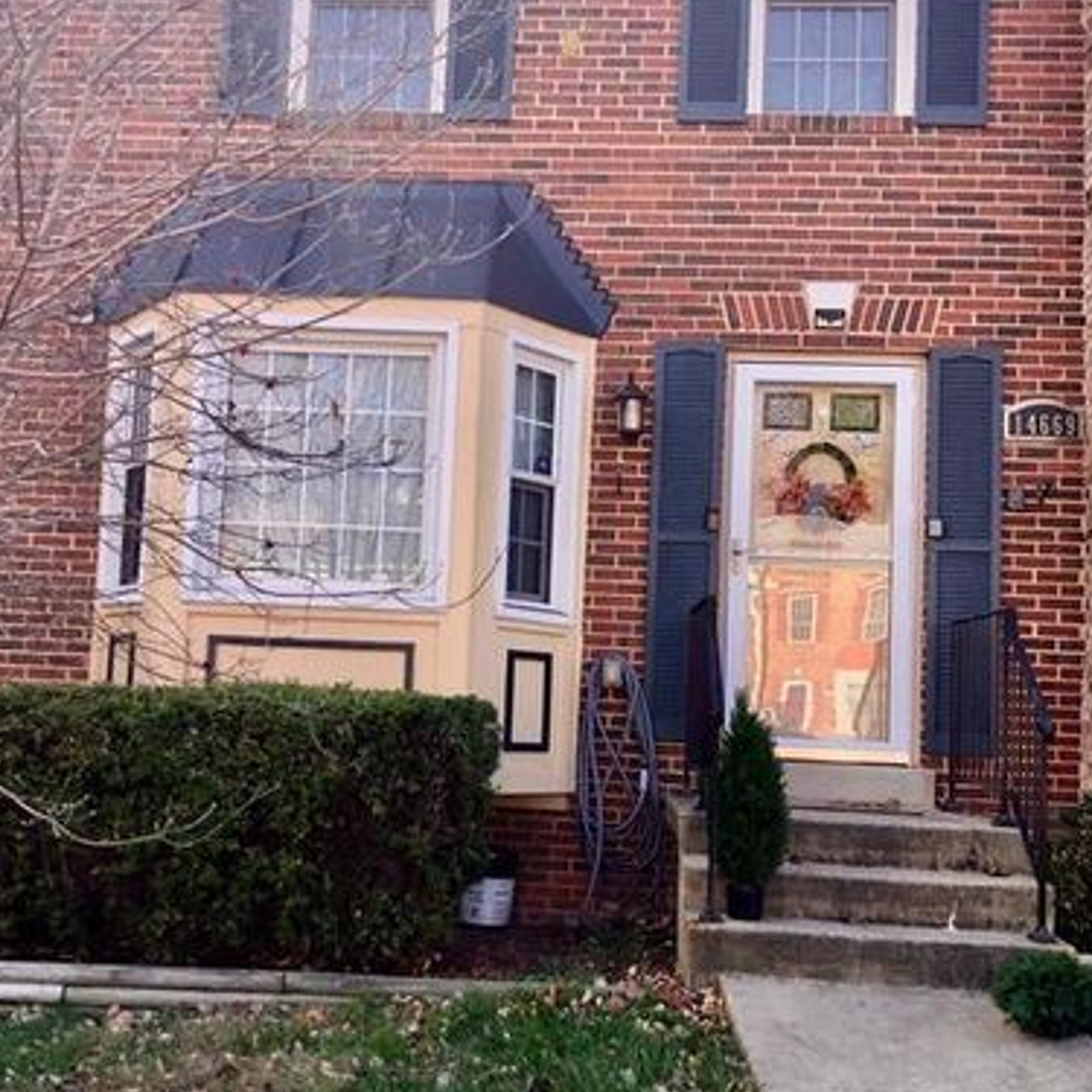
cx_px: 451
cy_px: 584
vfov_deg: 38.3
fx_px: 1570
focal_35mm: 44
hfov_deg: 38.2
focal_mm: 3.99
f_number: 1.8
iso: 20
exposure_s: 1/296
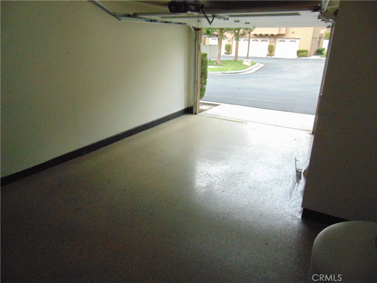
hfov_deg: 69.4
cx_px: 188
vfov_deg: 54.9
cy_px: 142
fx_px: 272
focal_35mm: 25
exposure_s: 1/200
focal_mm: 4.5
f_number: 3
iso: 500
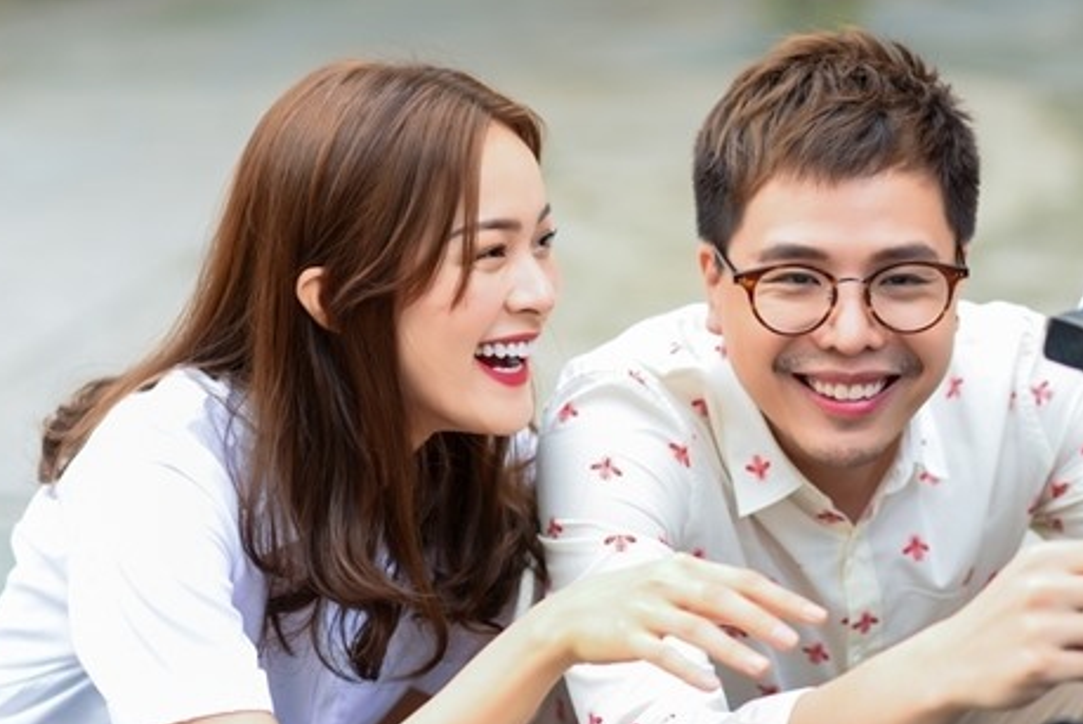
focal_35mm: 111
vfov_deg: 12.4
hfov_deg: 18.4
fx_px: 3342
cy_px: 374
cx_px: 564
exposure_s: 1/800
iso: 400
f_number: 2.8
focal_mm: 85
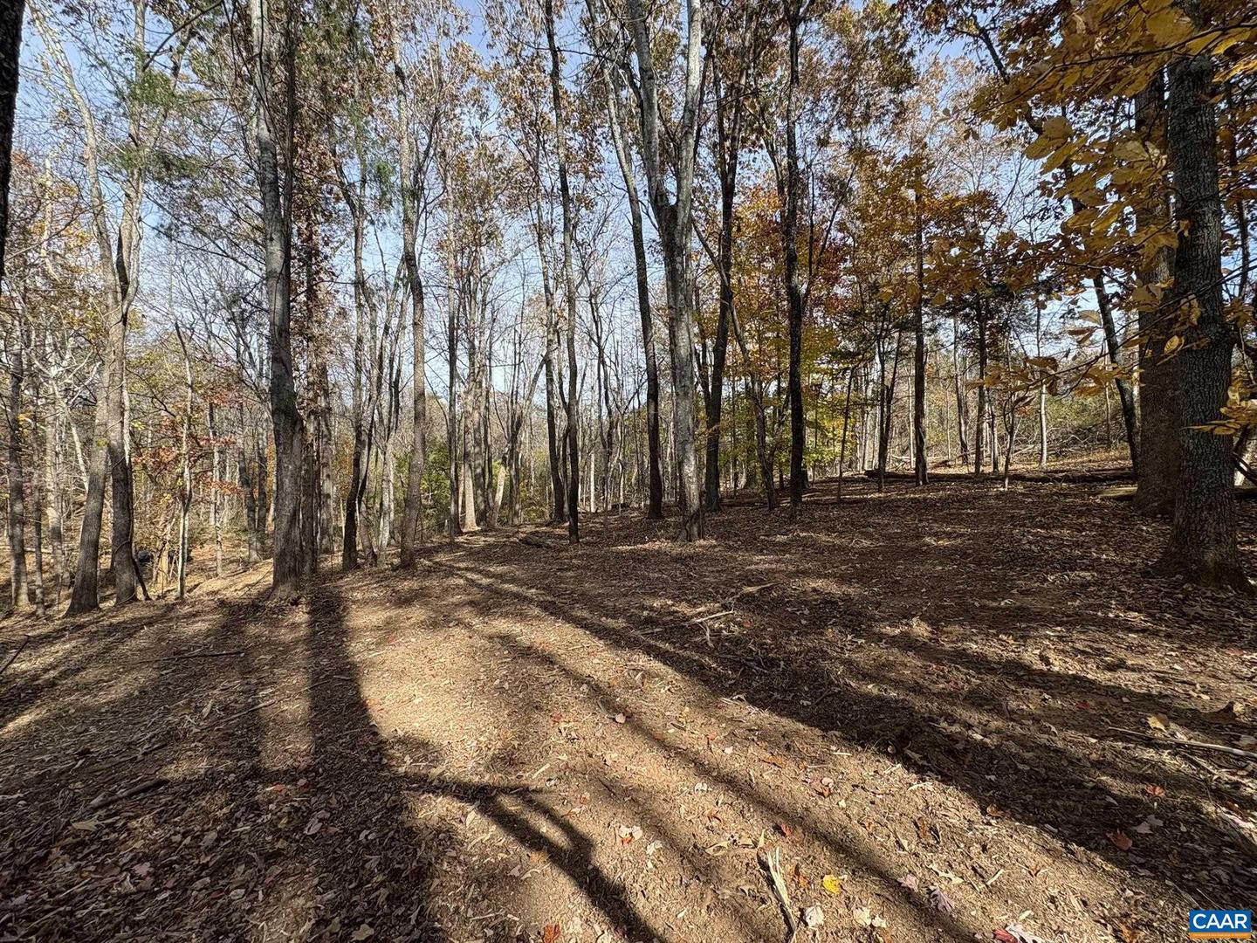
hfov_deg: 102.1
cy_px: 472
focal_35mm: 14
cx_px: 628
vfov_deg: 85.7
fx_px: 508
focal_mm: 2.22
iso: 50
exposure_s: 1/464
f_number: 2.2
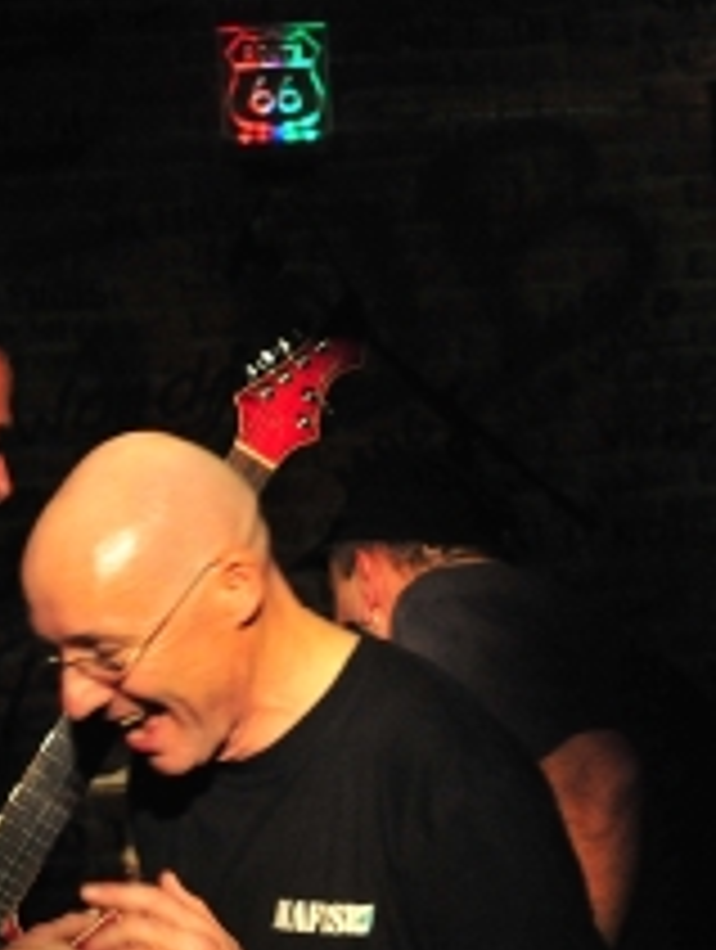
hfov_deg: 11.9
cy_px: 511
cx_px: 221
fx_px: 3437
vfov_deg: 15.7
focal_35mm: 125
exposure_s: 1/100
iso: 6400
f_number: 6.3
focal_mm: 55
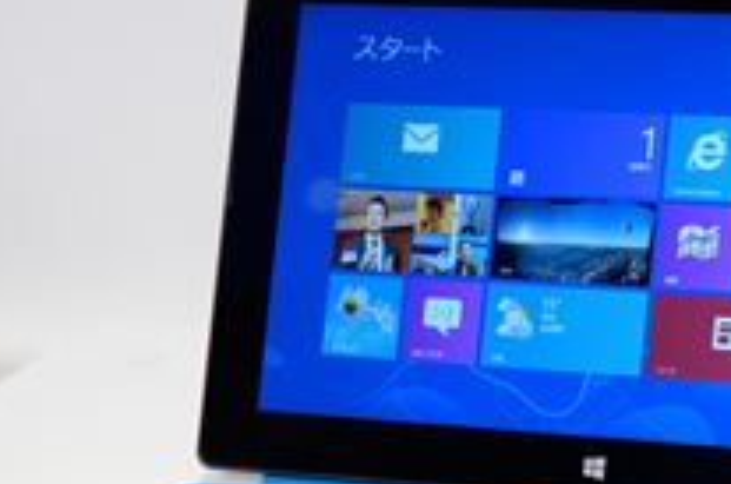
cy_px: 350
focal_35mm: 163
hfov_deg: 12.6
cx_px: 554
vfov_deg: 8.4
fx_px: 3302
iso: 400
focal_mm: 50
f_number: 4
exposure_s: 1/100
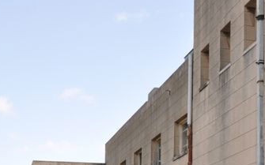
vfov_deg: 14.6
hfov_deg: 23.8
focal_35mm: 84
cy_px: 236
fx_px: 606
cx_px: 254
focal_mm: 18
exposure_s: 1/400
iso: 500
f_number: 10
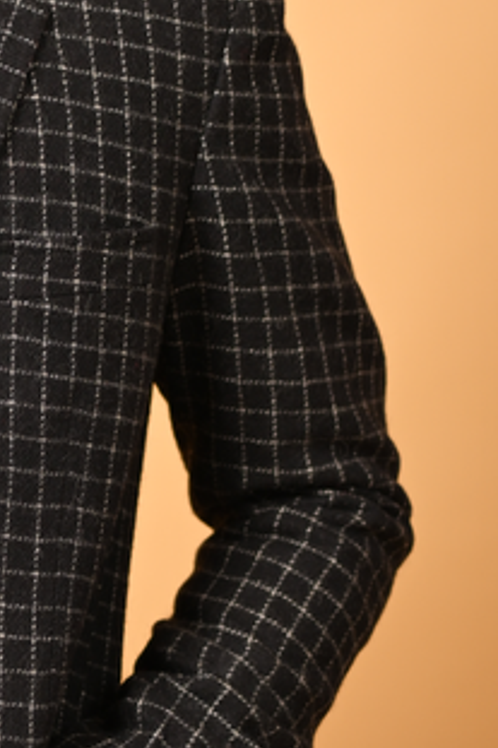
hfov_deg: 7.6
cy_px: 313
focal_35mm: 177
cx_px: -179
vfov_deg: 11.6
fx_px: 3677
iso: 200
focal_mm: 50
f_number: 2.2
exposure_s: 1/1000
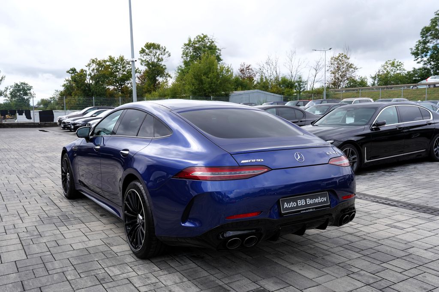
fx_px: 390
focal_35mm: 32
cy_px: 146
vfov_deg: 41.1
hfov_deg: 58.7
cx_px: 220
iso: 100
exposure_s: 1/200
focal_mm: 32
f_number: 6.3
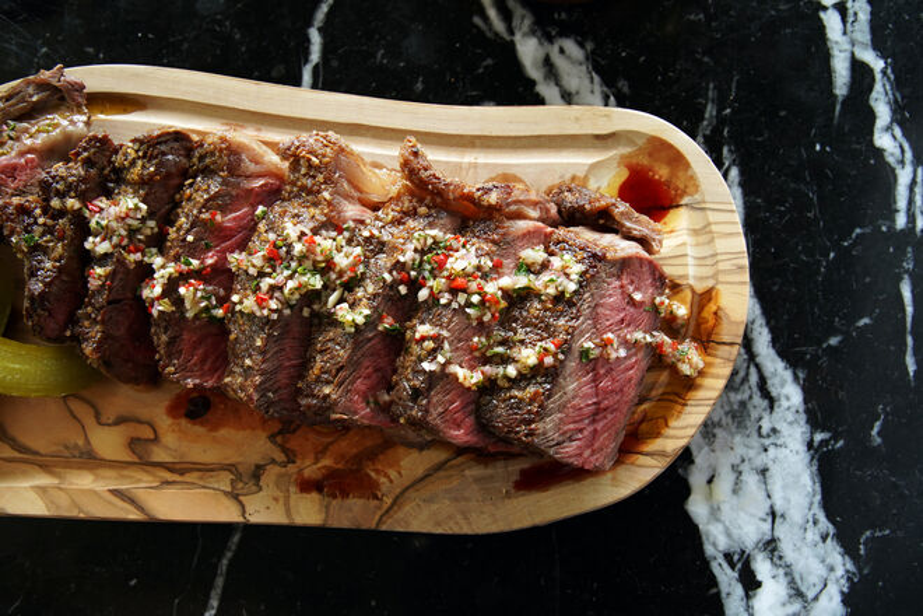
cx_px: 462
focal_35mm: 32
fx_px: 820
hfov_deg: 58.7
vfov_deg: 41.1
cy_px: 308
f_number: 11
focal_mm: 32
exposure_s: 1/5
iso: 320
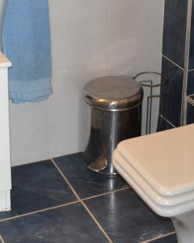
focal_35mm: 89
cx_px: 207
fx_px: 638
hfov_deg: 16.8
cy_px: 6
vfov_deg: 20.8
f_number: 3.5
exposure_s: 1/60
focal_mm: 18
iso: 1000
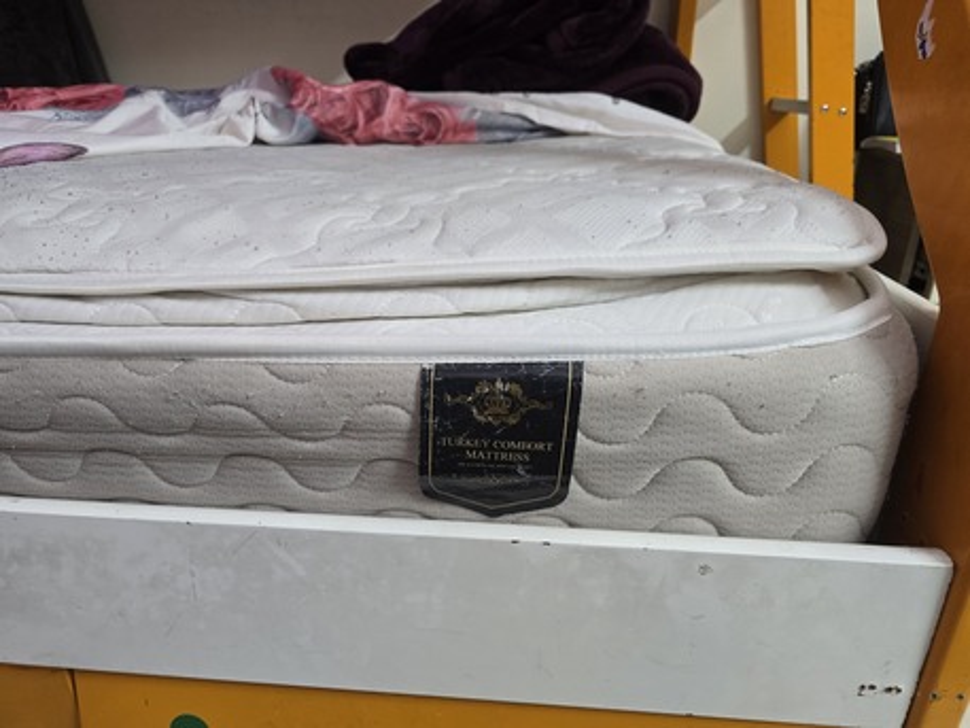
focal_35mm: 23
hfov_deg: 73.9
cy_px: 364
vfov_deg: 58.9
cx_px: 485
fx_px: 645
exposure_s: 1/120
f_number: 1.7
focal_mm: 6.3
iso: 400
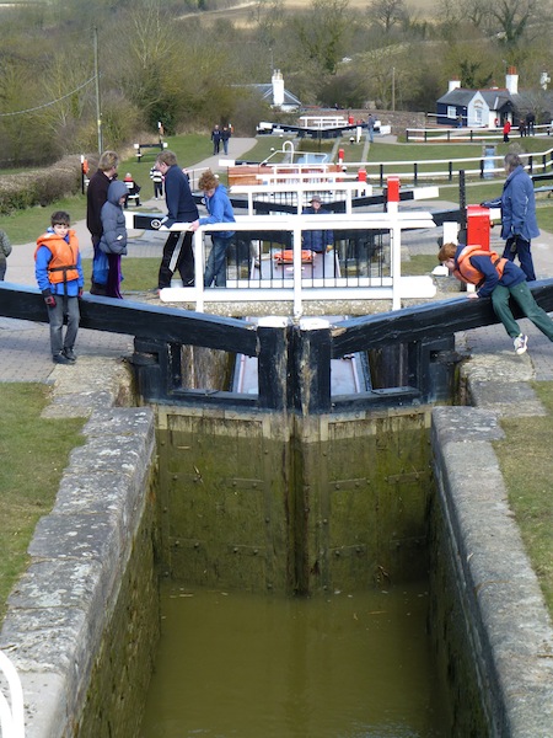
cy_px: 369
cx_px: 276
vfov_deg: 19.3
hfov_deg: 14.5
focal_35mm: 102
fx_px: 2173
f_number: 5.3
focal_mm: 18.2
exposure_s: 1/160
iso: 100
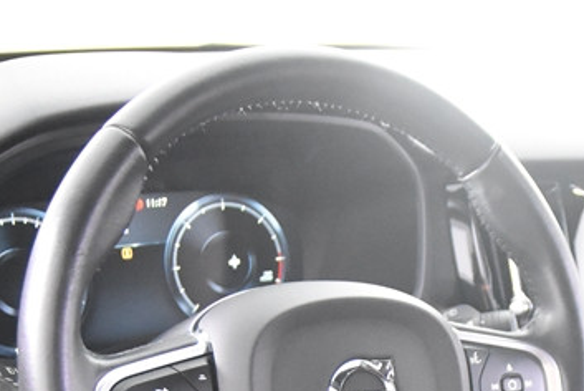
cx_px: 437
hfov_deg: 23.1
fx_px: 1412
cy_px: 543
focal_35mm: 87
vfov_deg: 14.9
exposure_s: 1/30
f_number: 2.8
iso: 6400
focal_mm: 20
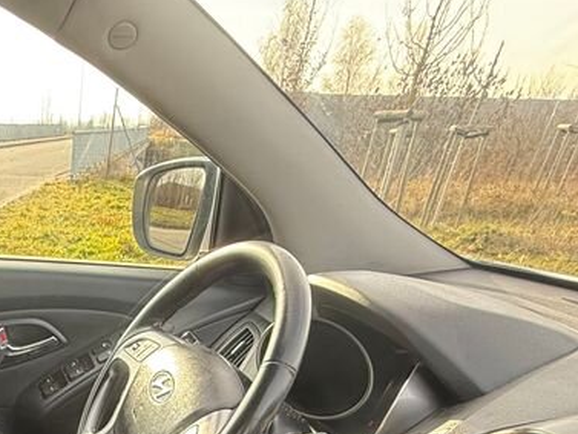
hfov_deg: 41.9
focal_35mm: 38
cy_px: 580
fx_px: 635
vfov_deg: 29.5
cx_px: -9
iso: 160
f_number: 2.2
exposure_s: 1/99
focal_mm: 2.22
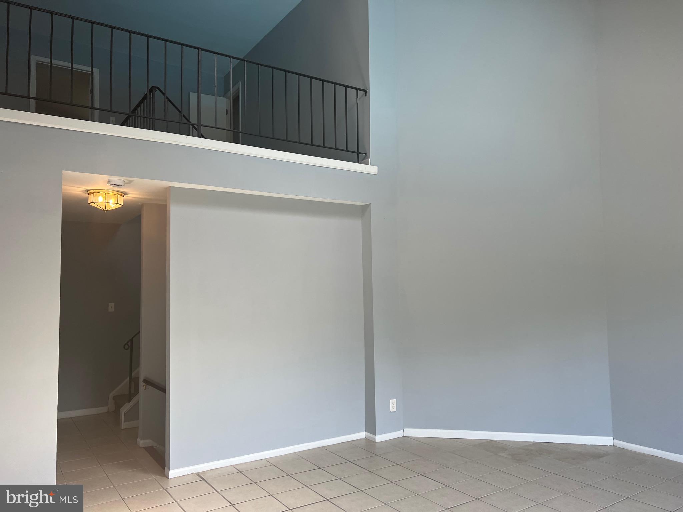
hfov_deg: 67.3
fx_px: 513
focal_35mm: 26
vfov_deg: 53.1
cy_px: 256
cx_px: 342
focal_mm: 5.7
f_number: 1.5
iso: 50
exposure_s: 1/121
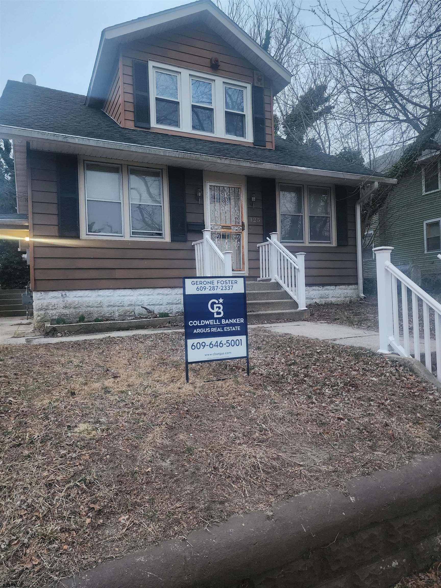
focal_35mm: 23
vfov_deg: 73.9
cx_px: 220
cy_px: 294
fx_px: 391
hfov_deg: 58.9
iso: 1000
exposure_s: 1/120
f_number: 1.8
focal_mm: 6.4
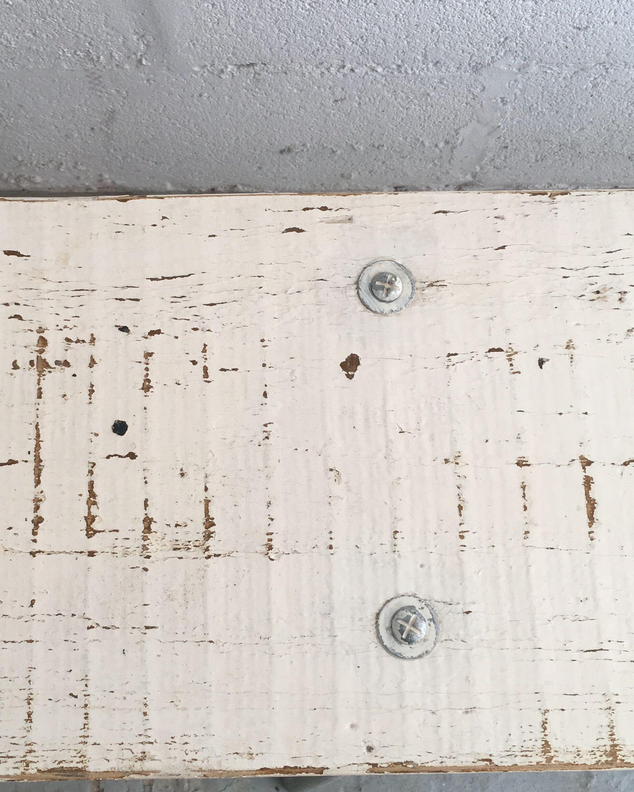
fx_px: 1102
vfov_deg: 39.5
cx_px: 253
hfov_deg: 32.0
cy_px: 380
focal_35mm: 47
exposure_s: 1/100
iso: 40
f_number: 2.2
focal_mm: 4.15
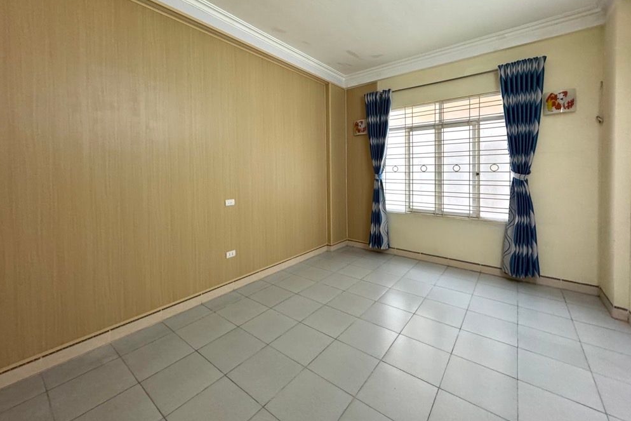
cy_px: 178
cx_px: 310
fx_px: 263
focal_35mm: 15
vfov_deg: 76.8
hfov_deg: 100.4
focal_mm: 2.22
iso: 320
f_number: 2.2
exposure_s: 1/99
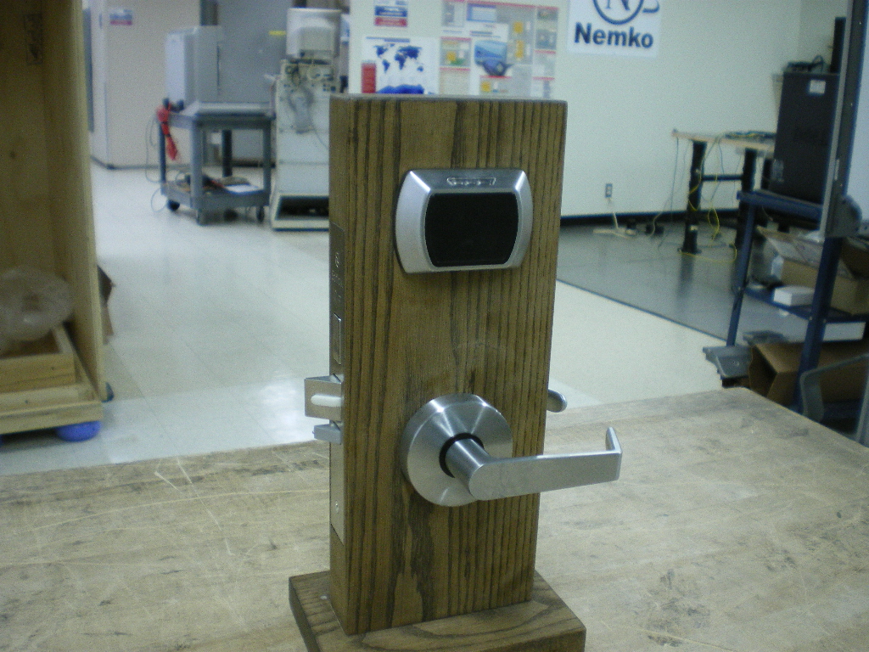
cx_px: 434
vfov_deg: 39.7
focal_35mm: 36
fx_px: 904
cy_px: 326
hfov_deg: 51.4
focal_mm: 6.3
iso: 320
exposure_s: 1/50
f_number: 3.1
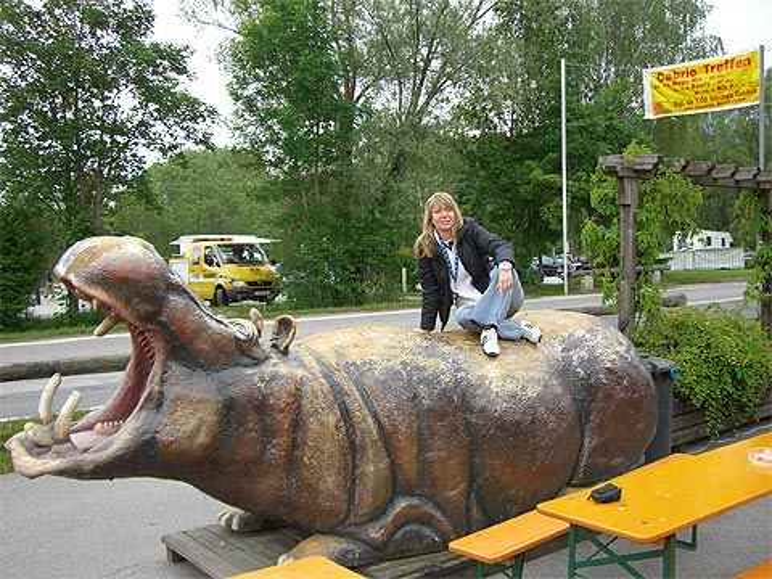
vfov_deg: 37.7
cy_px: 290
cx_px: 386
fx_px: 847
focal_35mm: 38
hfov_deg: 49.0
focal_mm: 6.2
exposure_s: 1/200
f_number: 2.7
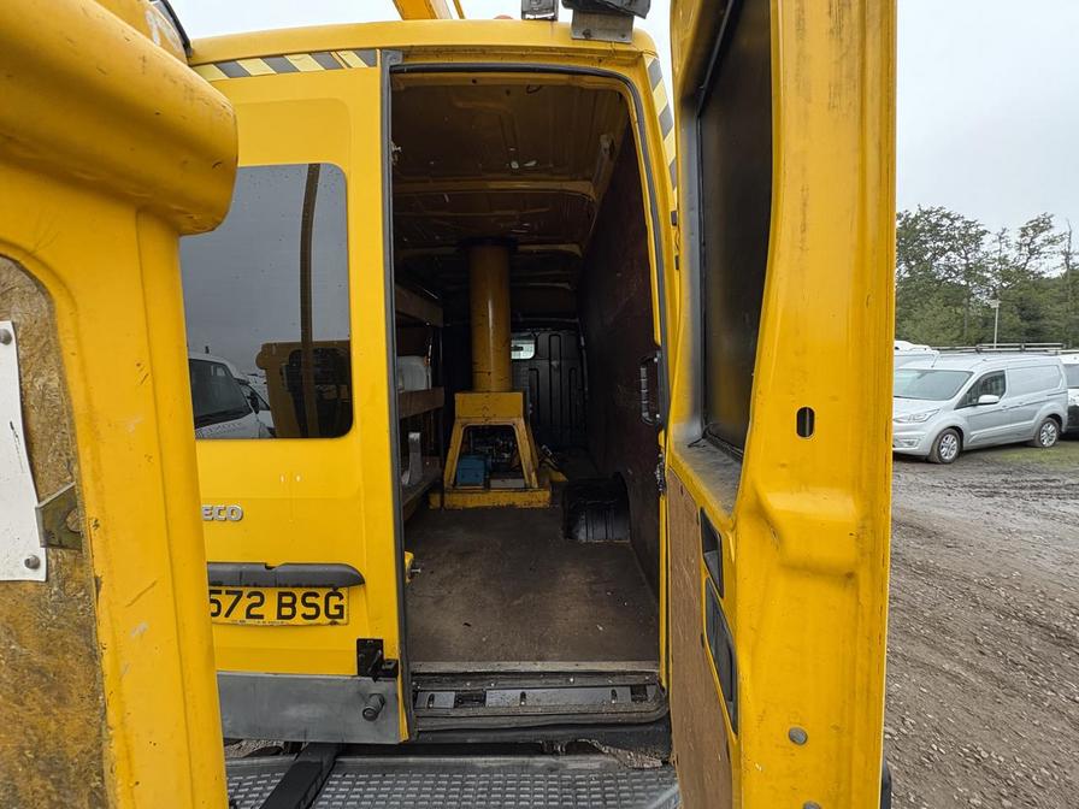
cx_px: 540
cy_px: 404
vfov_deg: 85.7
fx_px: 436
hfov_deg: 102.1
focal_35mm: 14
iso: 160
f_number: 2.2
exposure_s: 1/99
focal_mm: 2.22
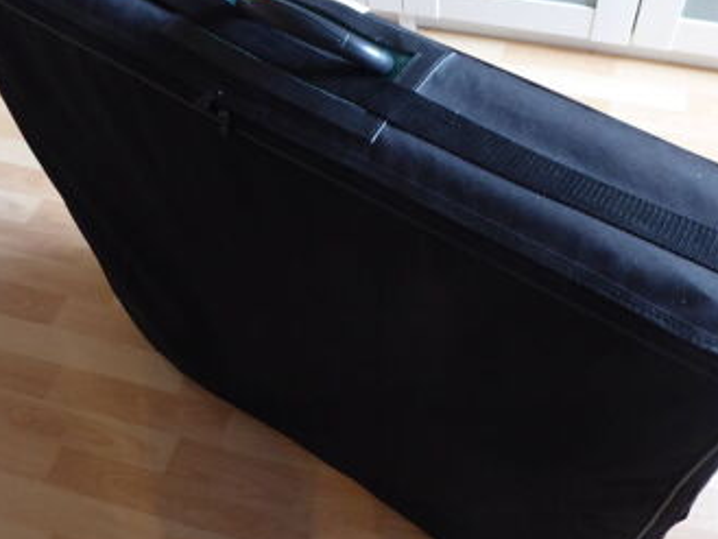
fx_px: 726
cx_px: 410
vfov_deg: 40.7
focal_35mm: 35
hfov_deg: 52.4
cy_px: 260
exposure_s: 1/6
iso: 400
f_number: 3.3
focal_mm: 4.3
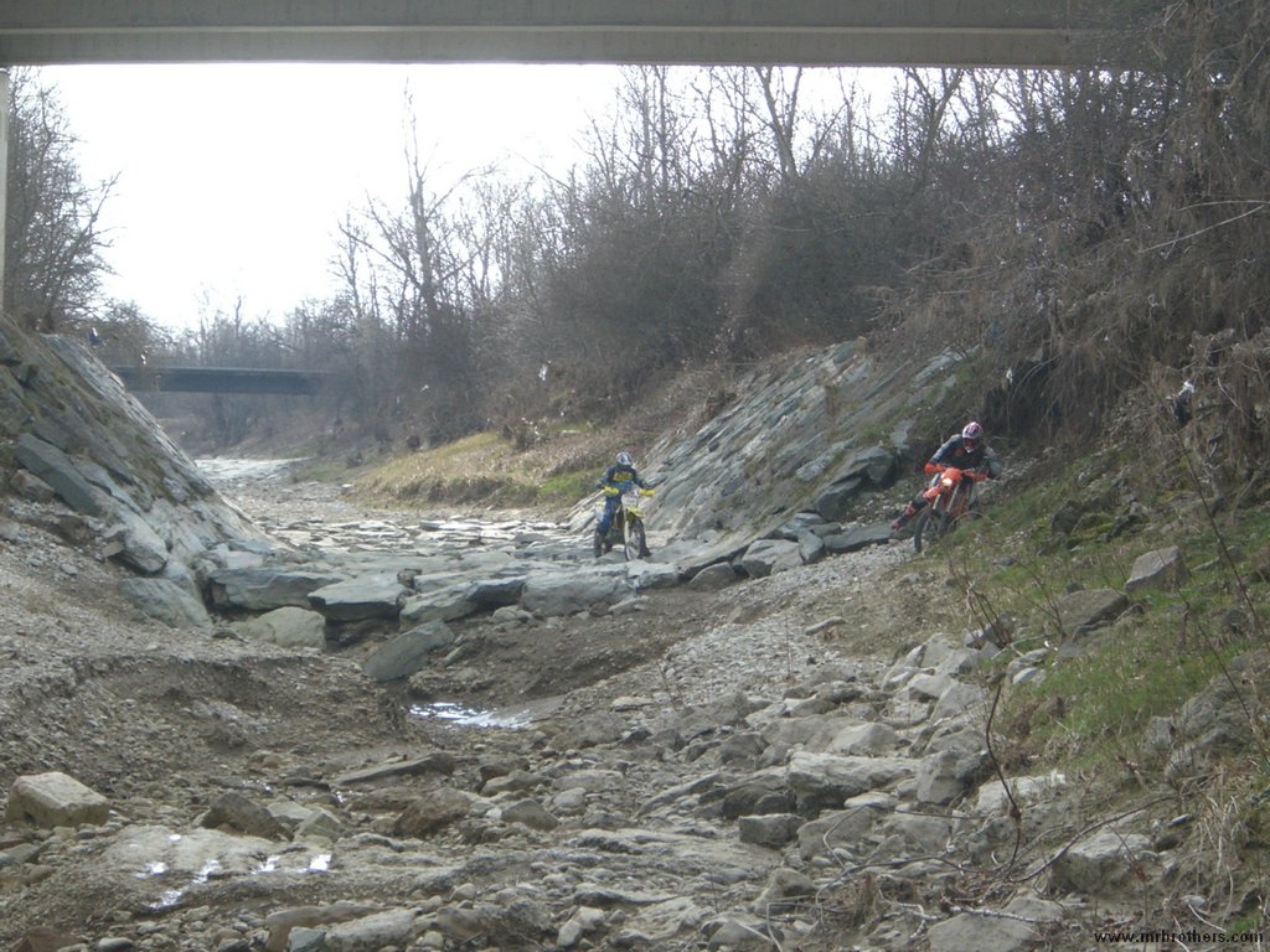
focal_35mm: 114
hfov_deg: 17.3
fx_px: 4182
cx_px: 635
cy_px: 476
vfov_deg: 13.0
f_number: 5.2
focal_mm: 18.6
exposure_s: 1/200
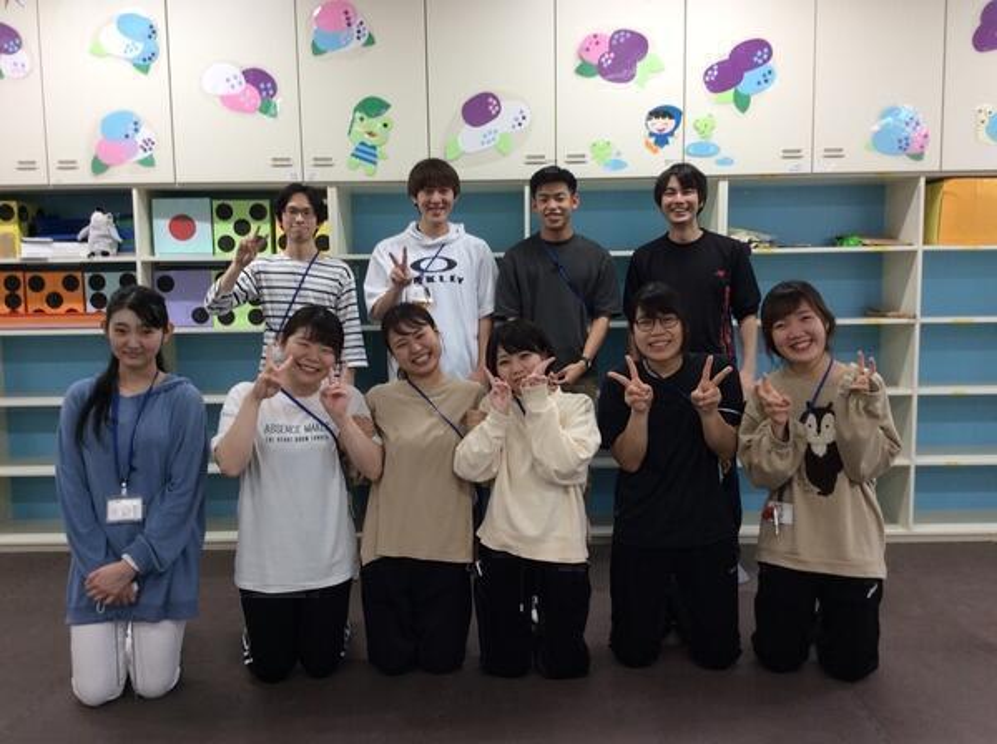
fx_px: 920
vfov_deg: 44.0
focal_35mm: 32
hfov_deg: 56.9
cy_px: 372
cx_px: 498
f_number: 2.4
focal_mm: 3.3
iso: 32
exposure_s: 1/30
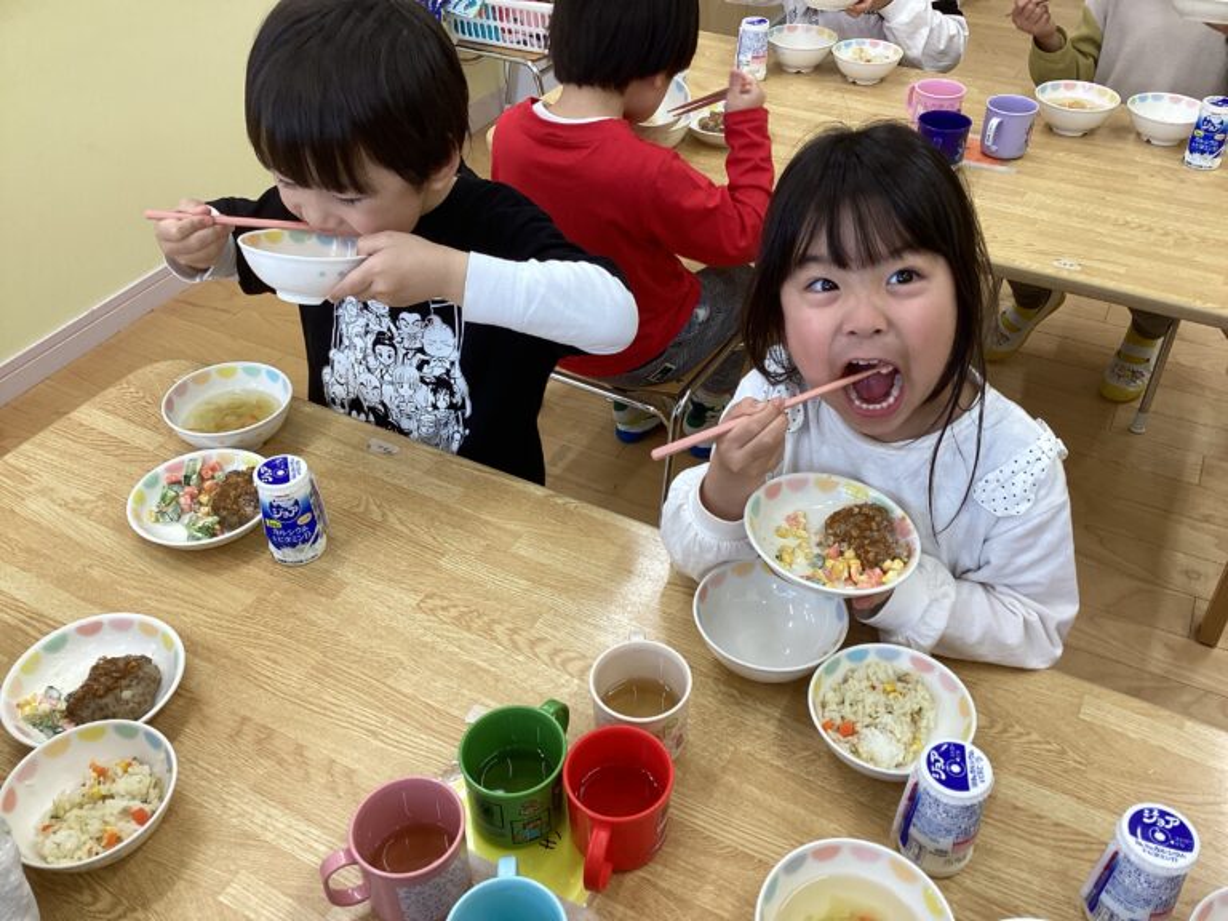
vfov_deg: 45.4
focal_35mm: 31
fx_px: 1100
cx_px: 614
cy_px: 460
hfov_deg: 58.4
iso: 50
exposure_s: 1/50
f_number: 2.4
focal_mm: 3.3
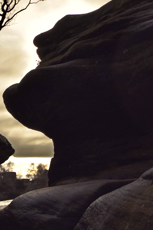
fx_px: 529
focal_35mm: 83
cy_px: -8
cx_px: -4
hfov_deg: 16.1
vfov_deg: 23.3
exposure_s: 1/2000
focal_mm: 24
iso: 100
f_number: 4.5
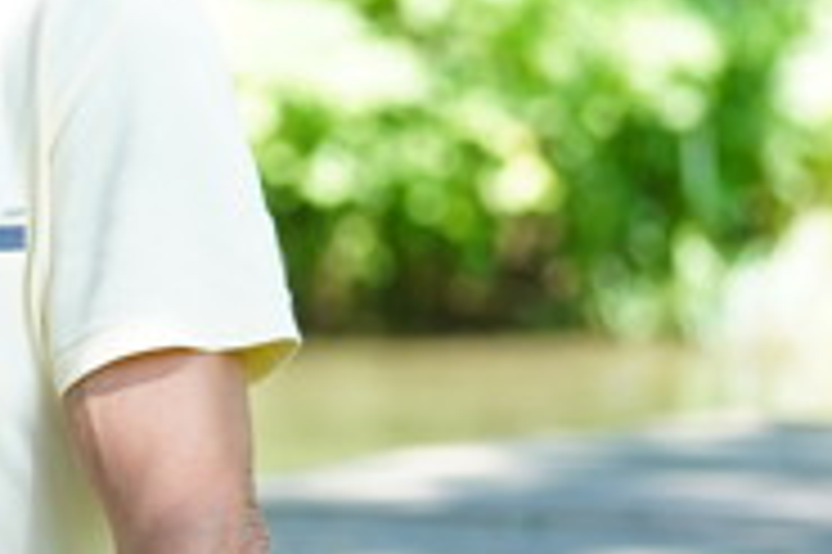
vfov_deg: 3.3
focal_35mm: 415
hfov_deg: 5.0
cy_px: 351
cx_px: -193
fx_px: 9582
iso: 640
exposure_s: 1/400
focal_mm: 111
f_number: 4
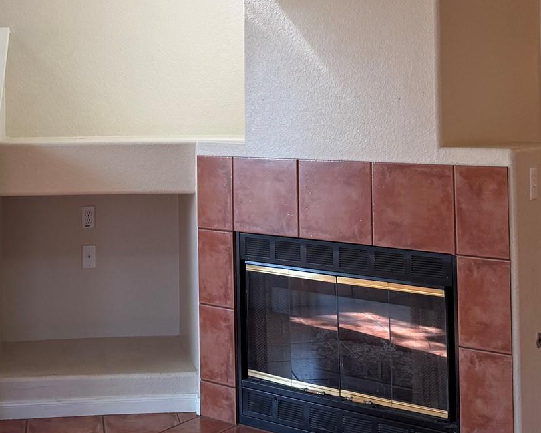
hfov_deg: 31.6
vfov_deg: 25.3
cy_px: 77
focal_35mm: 59
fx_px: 945
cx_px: 158
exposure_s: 1/120
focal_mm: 6.76
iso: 125
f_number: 1.78
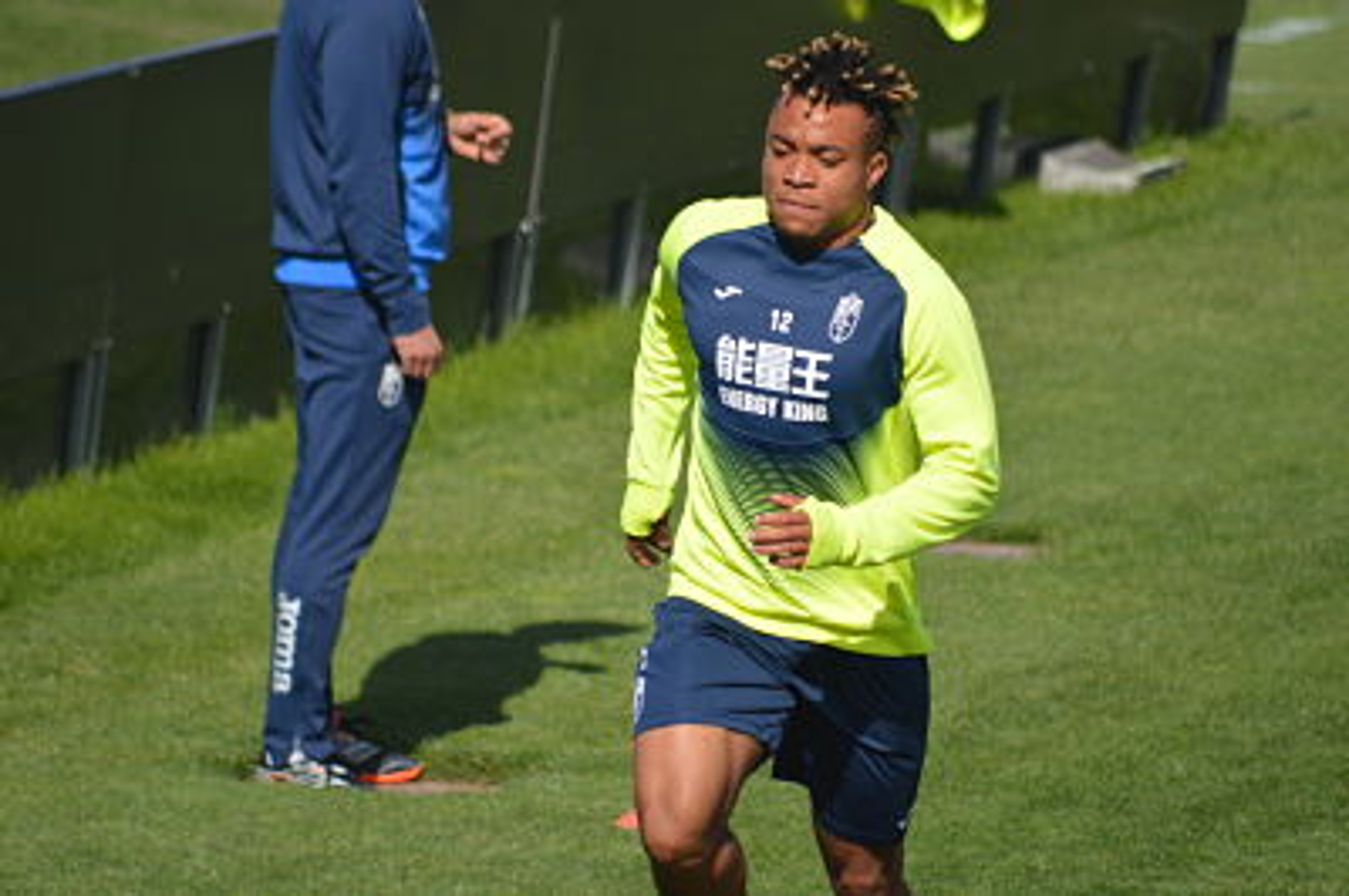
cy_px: 448
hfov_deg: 4.6
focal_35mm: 450
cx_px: 674
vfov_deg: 3.0
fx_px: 16848
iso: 360
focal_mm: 300
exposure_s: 1/2000
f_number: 5.6
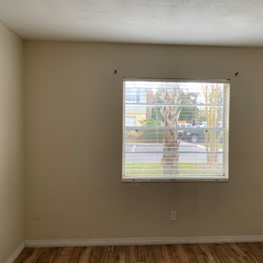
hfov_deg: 47.1
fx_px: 301
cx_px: 151
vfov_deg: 47.2
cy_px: 133
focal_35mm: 35
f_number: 1.8
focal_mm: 3
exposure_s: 1/122
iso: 32
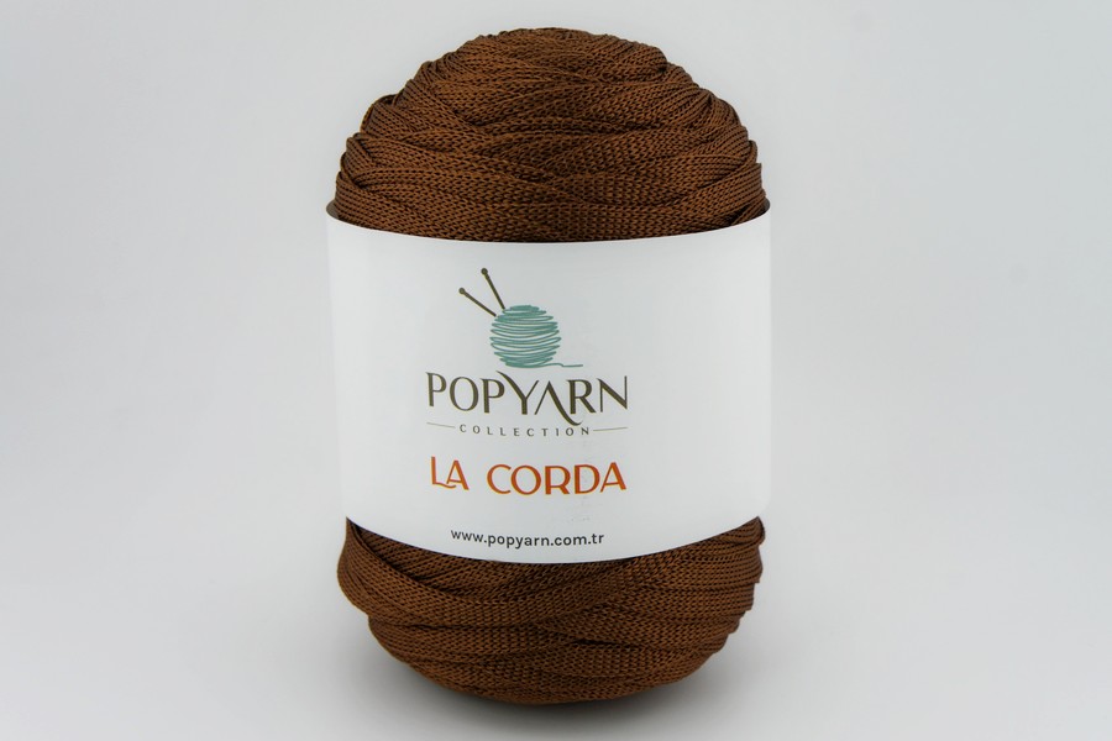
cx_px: 556
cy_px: 370
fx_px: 1807
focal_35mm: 58
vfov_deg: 23.2
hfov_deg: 34.2
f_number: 8
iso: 200
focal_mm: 39
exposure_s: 1/320
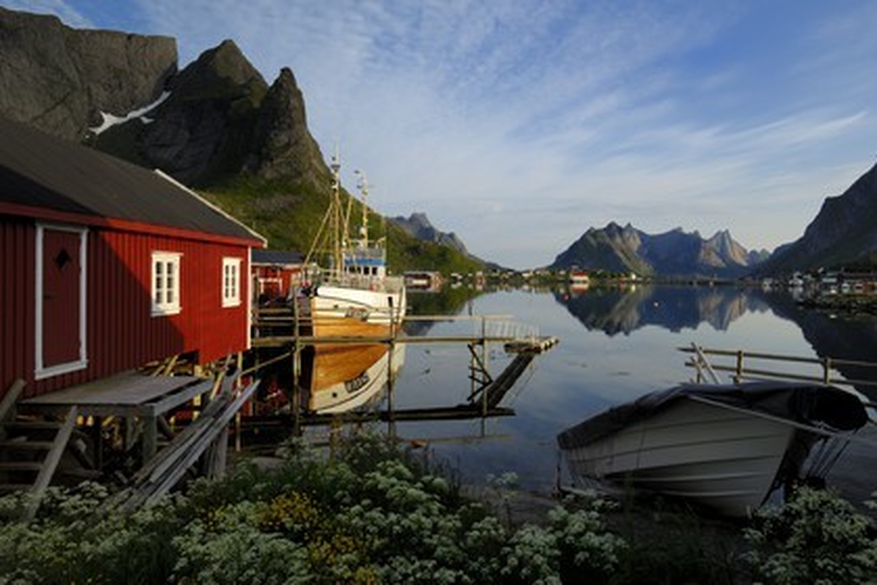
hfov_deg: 77.3
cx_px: 438
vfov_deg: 56.1
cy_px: 292
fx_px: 548
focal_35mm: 22
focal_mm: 15
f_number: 10
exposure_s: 1/160
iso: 100
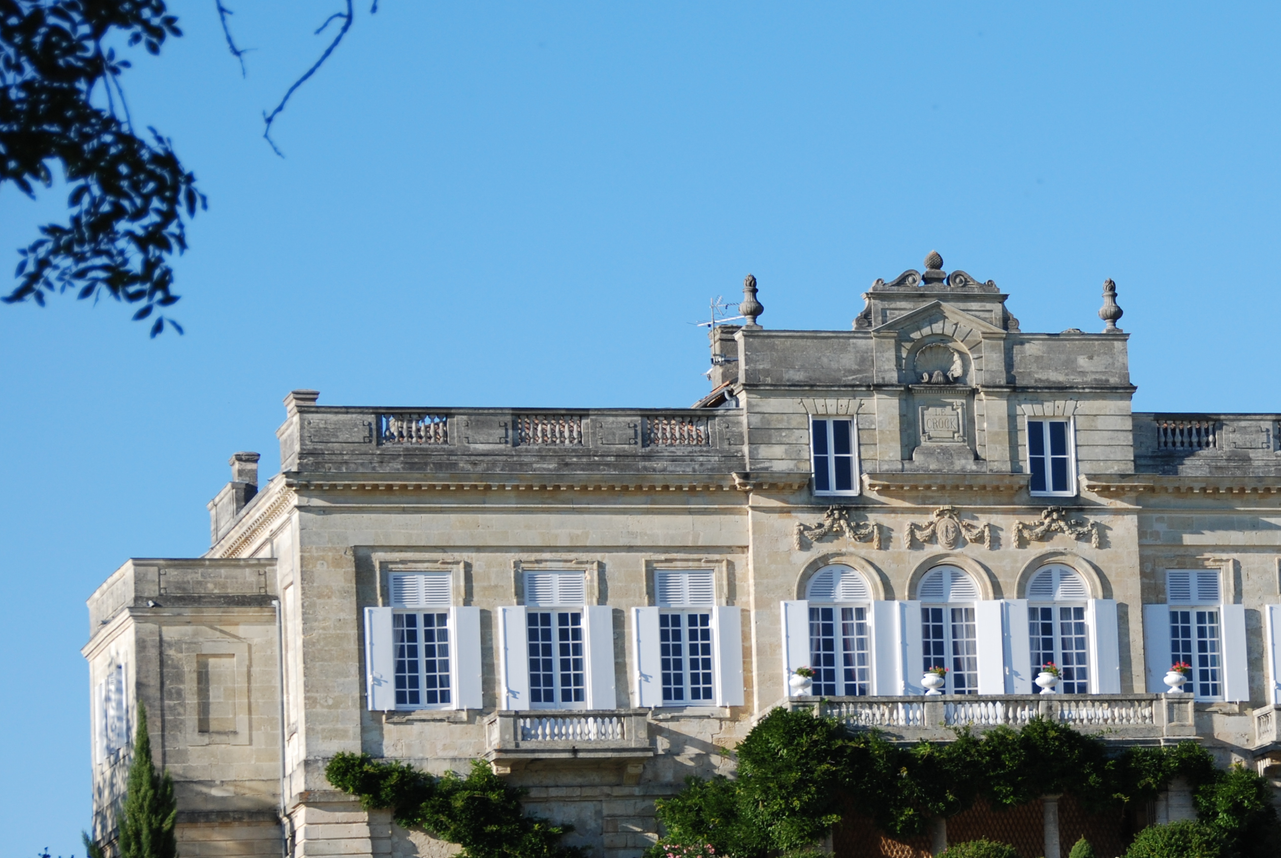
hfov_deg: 11.8
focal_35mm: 173
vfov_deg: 8.0
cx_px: 983
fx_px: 6155
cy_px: 551
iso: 140
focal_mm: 75
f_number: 5.6
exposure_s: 1/500
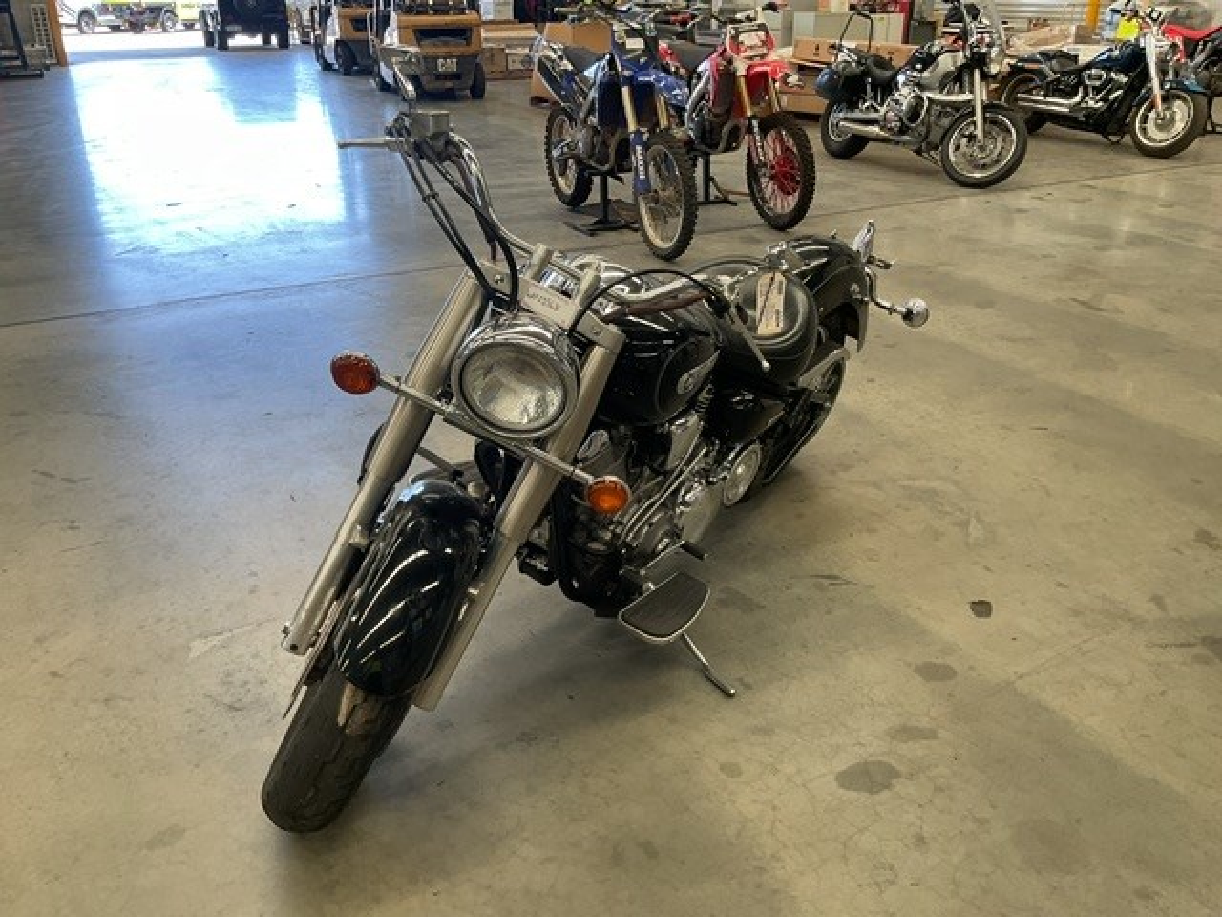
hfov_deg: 61.7
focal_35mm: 29
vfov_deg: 48.2
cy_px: 458
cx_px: 611
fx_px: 1024
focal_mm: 3
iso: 64
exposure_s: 1/120
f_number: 1.8
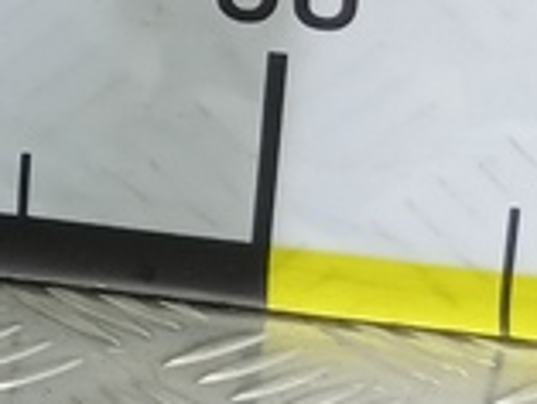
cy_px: -449
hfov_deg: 9.4
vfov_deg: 8.0
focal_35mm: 176
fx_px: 2732
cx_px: -944
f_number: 1.6
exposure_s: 1/50
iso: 227
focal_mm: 4.11
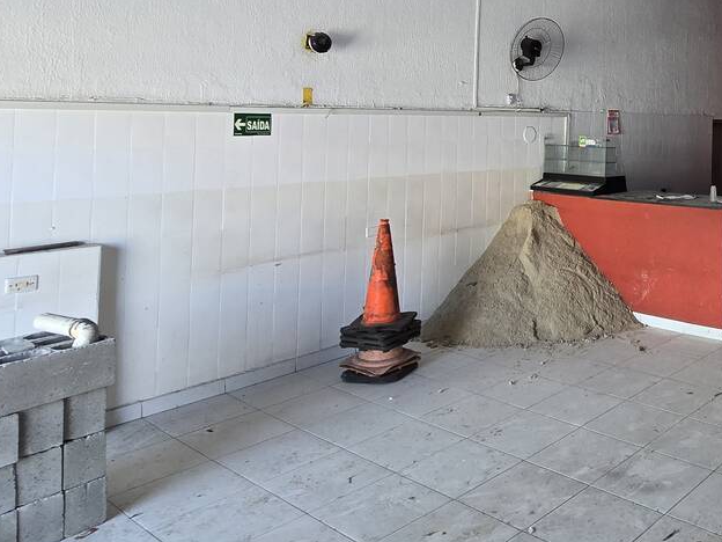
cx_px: 690
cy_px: 103
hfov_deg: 50.7
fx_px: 626
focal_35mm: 30
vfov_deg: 44.4
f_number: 2.2
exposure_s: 1/60
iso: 64
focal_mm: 2.2
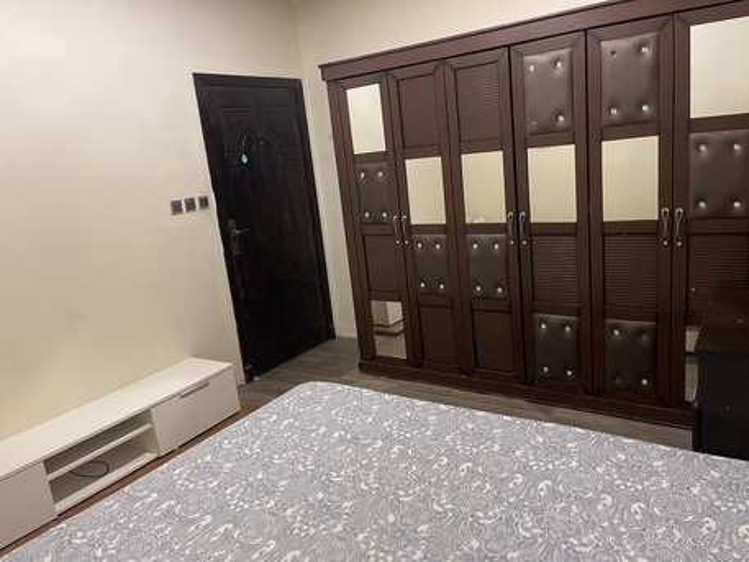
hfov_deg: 69.4
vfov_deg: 54.9
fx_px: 541
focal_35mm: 25
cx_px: 374
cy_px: 281
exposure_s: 1/60
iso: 500
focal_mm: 5.1
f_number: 1.6
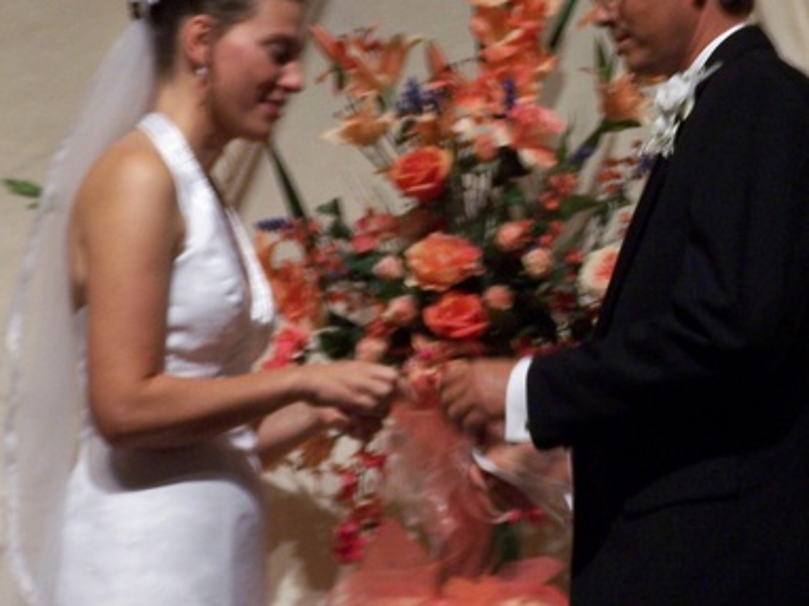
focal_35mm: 233
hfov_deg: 8.5
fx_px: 5442
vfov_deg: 6.4
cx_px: 606
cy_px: 254
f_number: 3.2
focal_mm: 23.1
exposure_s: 1/8
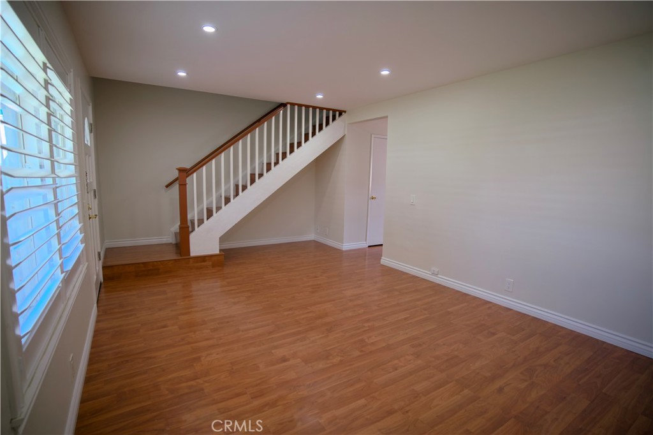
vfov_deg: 70.4
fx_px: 308
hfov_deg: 93.3
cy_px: 218
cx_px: 326
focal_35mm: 17
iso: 125
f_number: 2.8
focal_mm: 17
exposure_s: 1/30
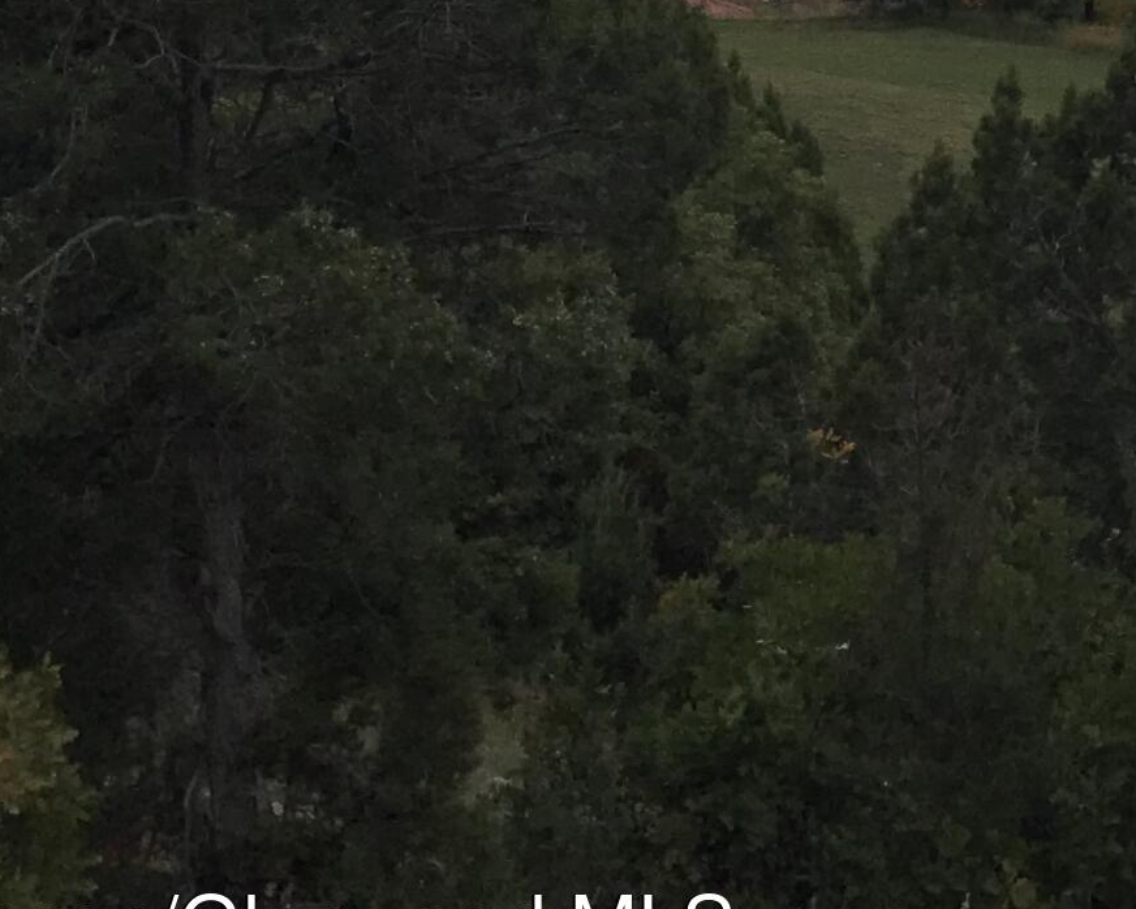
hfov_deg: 19.7
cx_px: 1176
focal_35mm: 94
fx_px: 3161
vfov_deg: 15.3
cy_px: -405
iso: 20
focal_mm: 3.99
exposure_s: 1/3831
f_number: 1.8
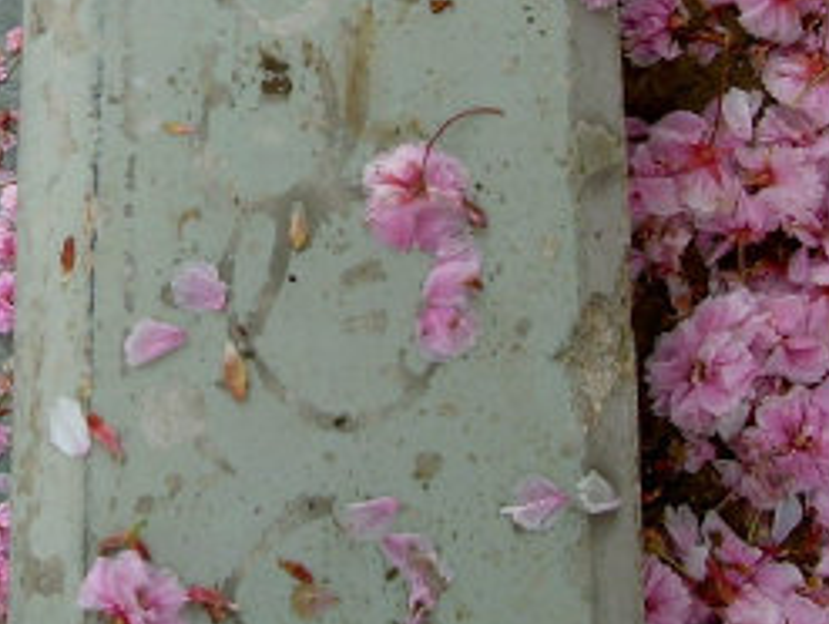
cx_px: 158
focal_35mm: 94
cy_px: 5
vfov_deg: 15.5
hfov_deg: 20.6
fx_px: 2254
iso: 50
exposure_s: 1/105
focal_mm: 6.3
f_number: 2.8
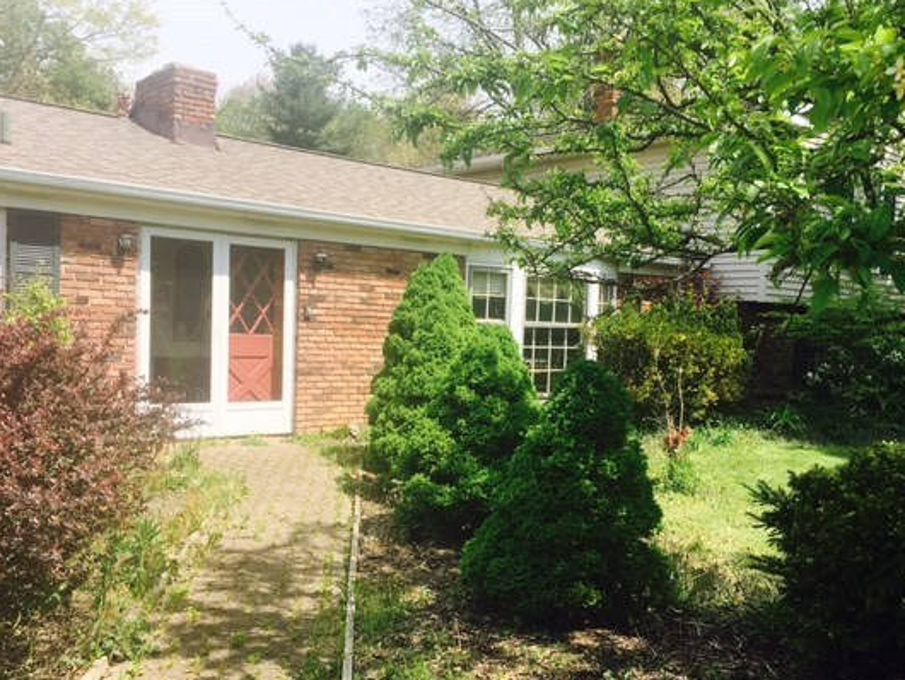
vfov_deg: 40.7
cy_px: 376
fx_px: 915
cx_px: 473
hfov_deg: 52.6
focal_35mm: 35
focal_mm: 4.15
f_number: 2.2
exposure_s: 1/916
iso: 25
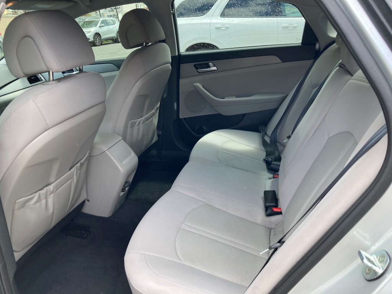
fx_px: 317
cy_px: 147
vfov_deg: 49.7
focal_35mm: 28
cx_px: 196
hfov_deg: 63.4
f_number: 1.8
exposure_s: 1/122
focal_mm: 3.99
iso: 20
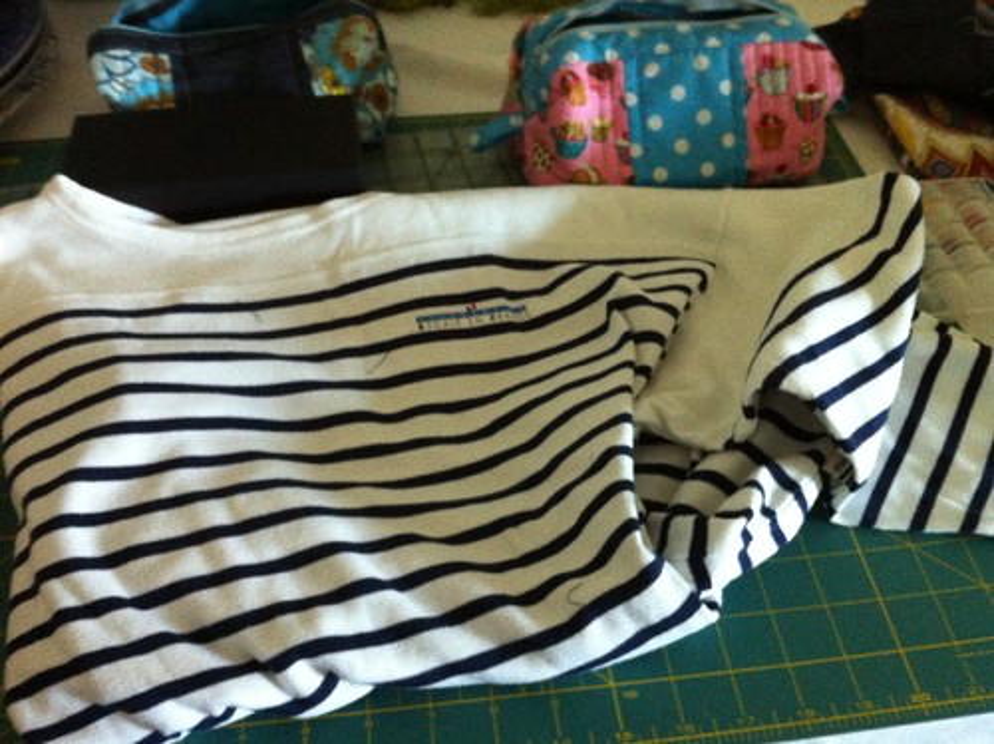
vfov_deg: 40.6
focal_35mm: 35
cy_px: 372
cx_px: 497
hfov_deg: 52.7
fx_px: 1004
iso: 400
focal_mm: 3.85
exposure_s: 1/15
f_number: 2.8
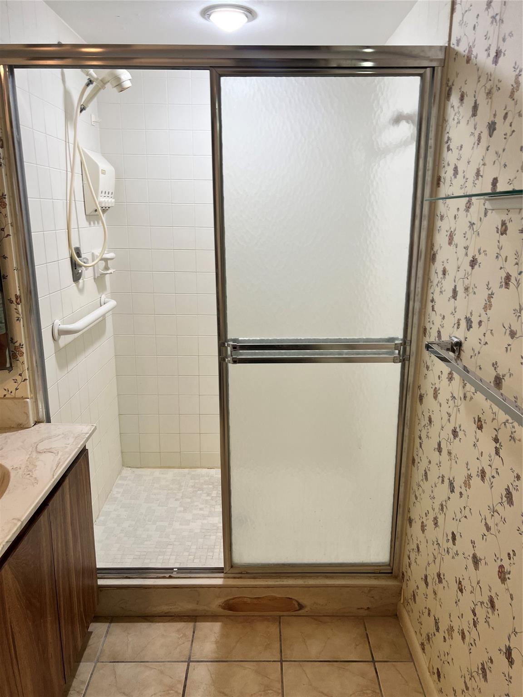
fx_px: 524
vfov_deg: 67.3
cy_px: 348
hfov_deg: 53.1
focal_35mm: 26
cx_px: 262
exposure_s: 1/60
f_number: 1.5
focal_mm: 5.7
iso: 64
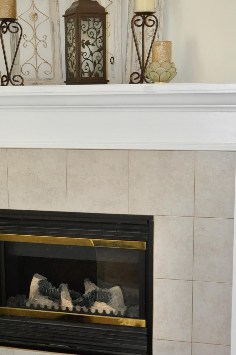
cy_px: 182
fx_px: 609
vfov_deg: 32.5
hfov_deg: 21.9
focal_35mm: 62
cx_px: 86
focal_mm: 25
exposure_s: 1/60
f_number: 4
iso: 800
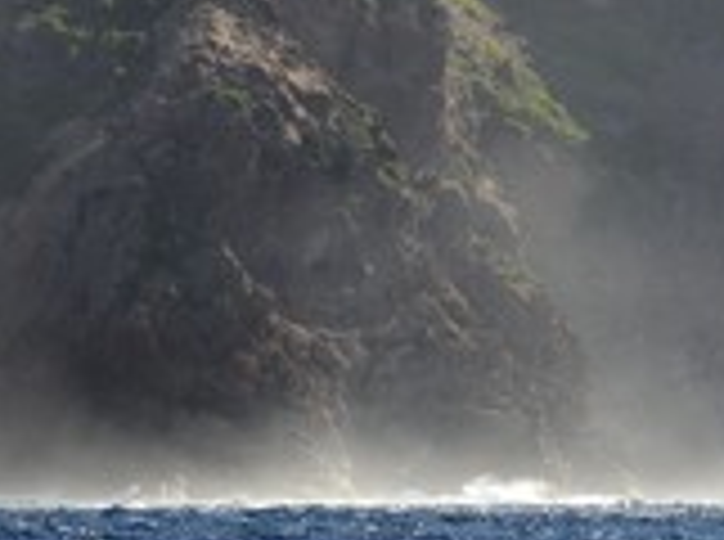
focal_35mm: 478
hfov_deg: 4.2
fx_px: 9975
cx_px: 220
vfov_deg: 3.1
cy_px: 50
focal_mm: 190
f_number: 11
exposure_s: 1/640
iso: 400
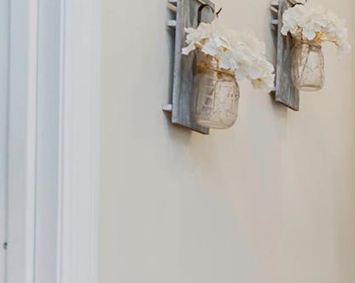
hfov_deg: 19.0
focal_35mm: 74
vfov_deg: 20.1
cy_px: 271
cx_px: 655
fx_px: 777
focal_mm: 16
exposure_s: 1/30
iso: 160
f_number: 4
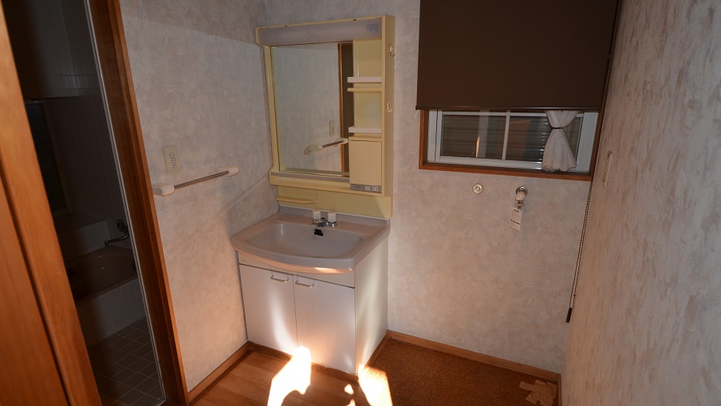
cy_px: 209
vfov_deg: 54.7
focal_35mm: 21
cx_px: 360
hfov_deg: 85.1
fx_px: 392
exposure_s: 1/125
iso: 220
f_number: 3.8
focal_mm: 13
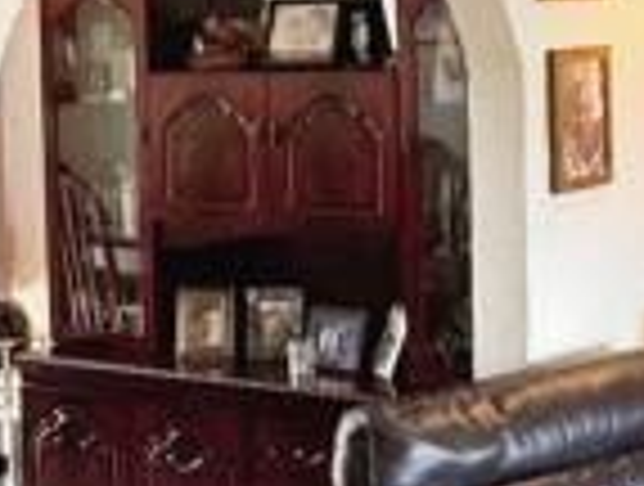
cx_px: 239
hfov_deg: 19.6
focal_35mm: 100
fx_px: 1865
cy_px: 407
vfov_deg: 14.7
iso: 200
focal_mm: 2.22
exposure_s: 1/100
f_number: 2.2
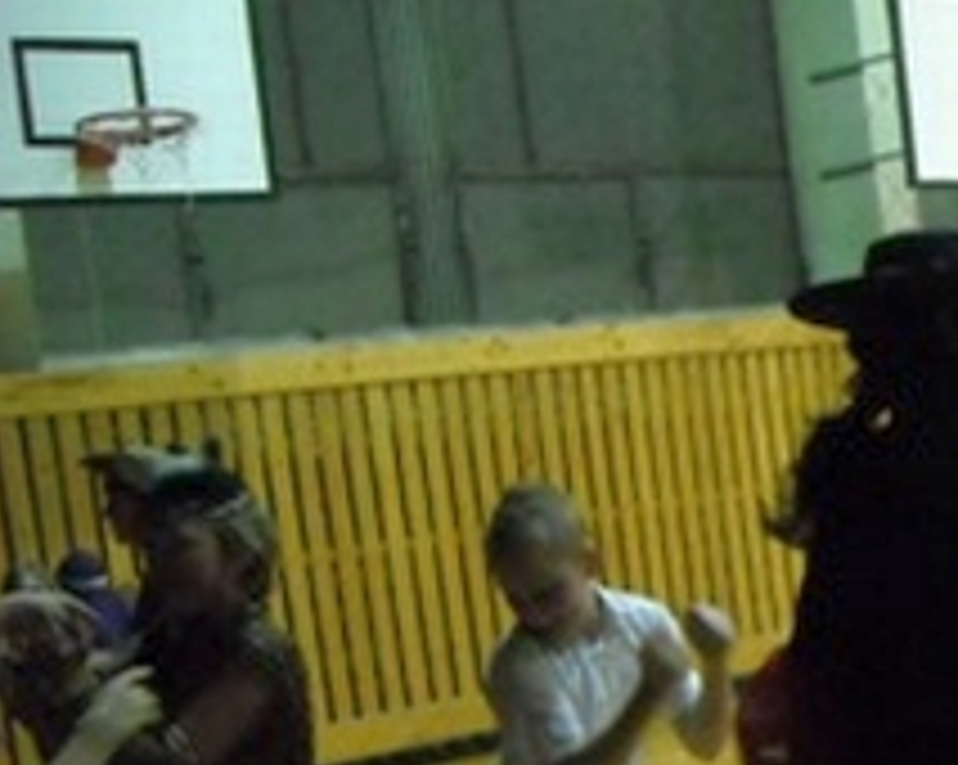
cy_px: 799
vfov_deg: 17.5
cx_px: 1183
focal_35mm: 85
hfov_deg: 20.8
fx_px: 2408
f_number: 2.8
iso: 800
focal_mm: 5.7
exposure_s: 1/44
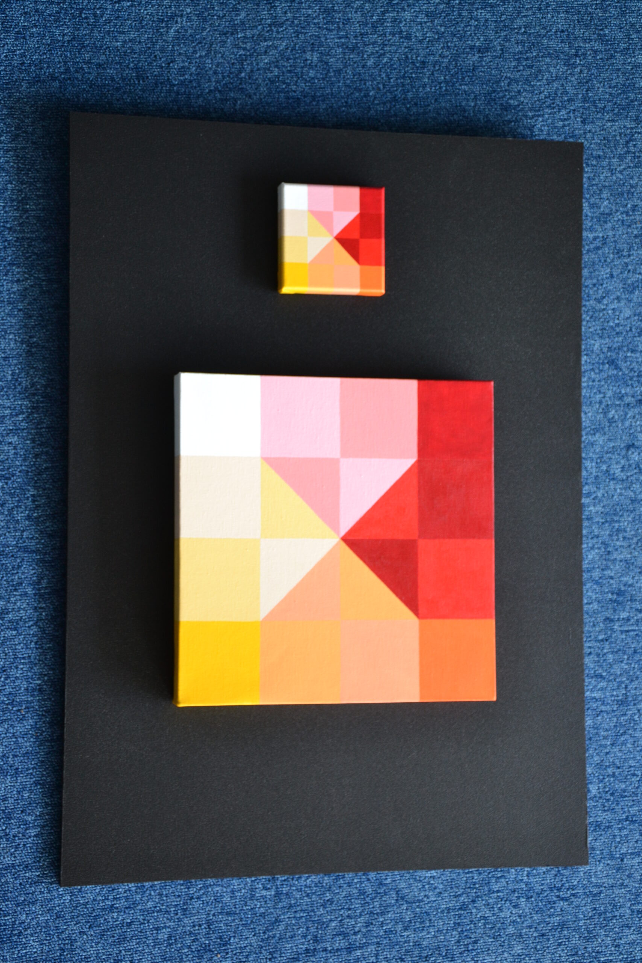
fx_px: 1605
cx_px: 321
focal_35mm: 60
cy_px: 482
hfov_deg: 22.6
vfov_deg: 33.4
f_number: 4.5
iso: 500
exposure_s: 1/15
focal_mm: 40
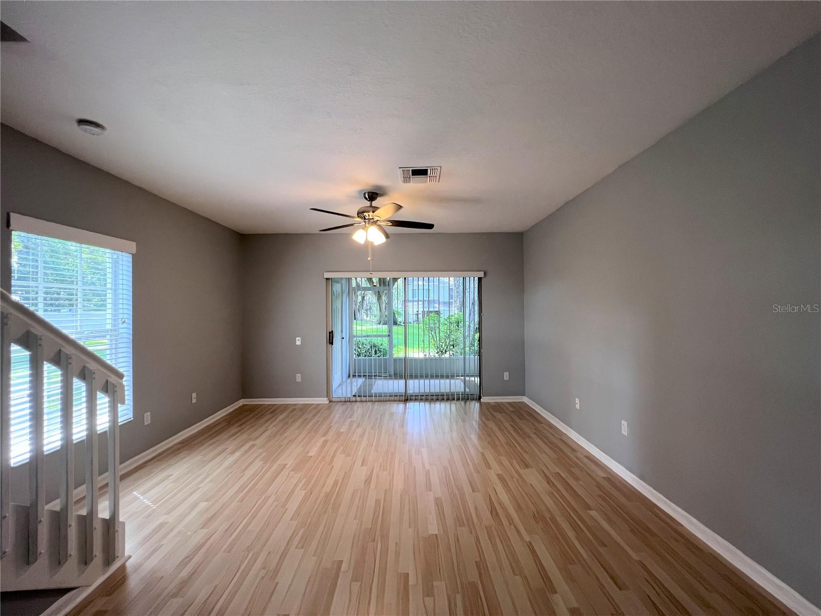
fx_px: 308
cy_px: 308
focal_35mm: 13
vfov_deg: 89.9
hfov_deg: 106.2
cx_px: 410
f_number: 1.8
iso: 200
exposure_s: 1/120
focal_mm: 1.57
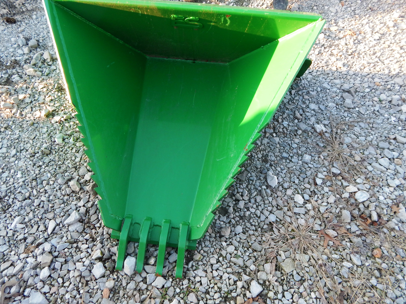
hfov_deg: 71.6
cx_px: 193
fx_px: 281
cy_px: 140
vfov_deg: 56.7
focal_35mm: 24
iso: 125
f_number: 3
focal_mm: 4
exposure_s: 1/100
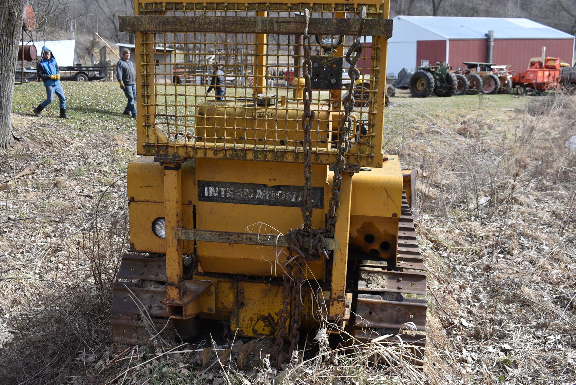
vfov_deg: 36.9
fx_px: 576
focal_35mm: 36
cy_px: 192
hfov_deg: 53.1
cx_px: 288
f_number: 7.1
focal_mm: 24
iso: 200
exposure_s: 1/250
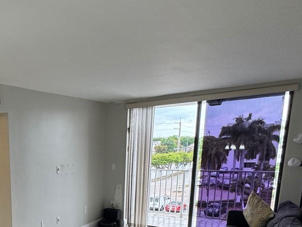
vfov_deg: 35.9
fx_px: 323
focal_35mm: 37
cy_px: 212
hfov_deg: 44.4
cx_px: 16
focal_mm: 2.22
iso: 80
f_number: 2.2
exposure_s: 1/120
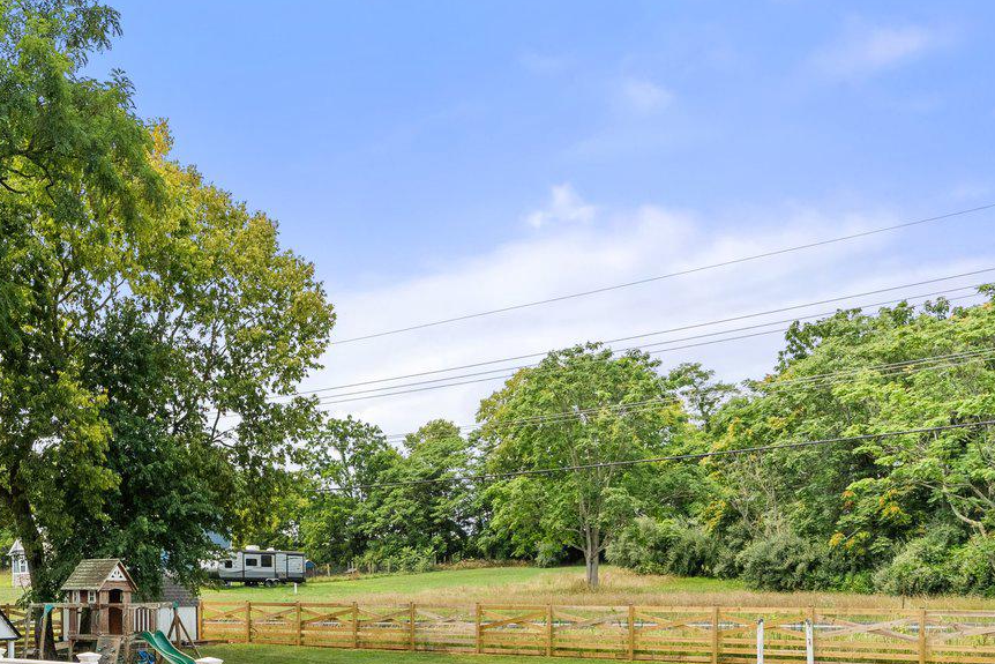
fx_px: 1050
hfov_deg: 48.0
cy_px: 626
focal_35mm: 38
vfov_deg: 32.8
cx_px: 208
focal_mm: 16
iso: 640
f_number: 8
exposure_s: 1/1250
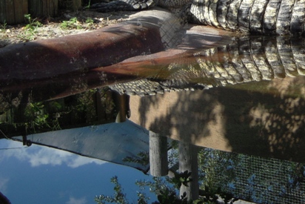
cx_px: 277
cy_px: 26
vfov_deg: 13.5
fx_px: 856
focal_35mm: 101
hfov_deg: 19.8
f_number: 3.5
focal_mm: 8.9
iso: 100
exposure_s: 1/320
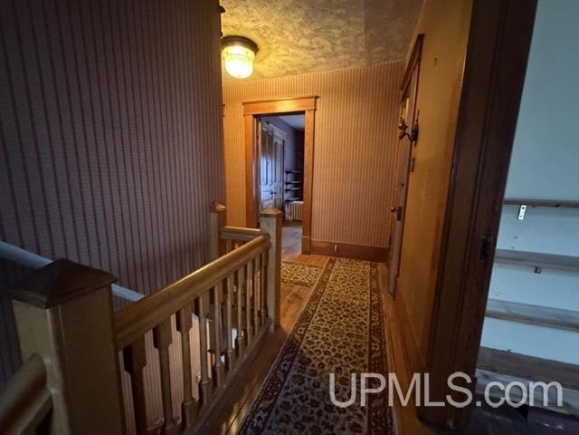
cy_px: 218
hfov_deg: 102.1
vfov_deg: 85.7
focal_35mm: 14
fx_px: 234
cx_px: 290
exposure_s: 1/30
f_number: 2.2
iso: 1600
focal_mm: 2.22
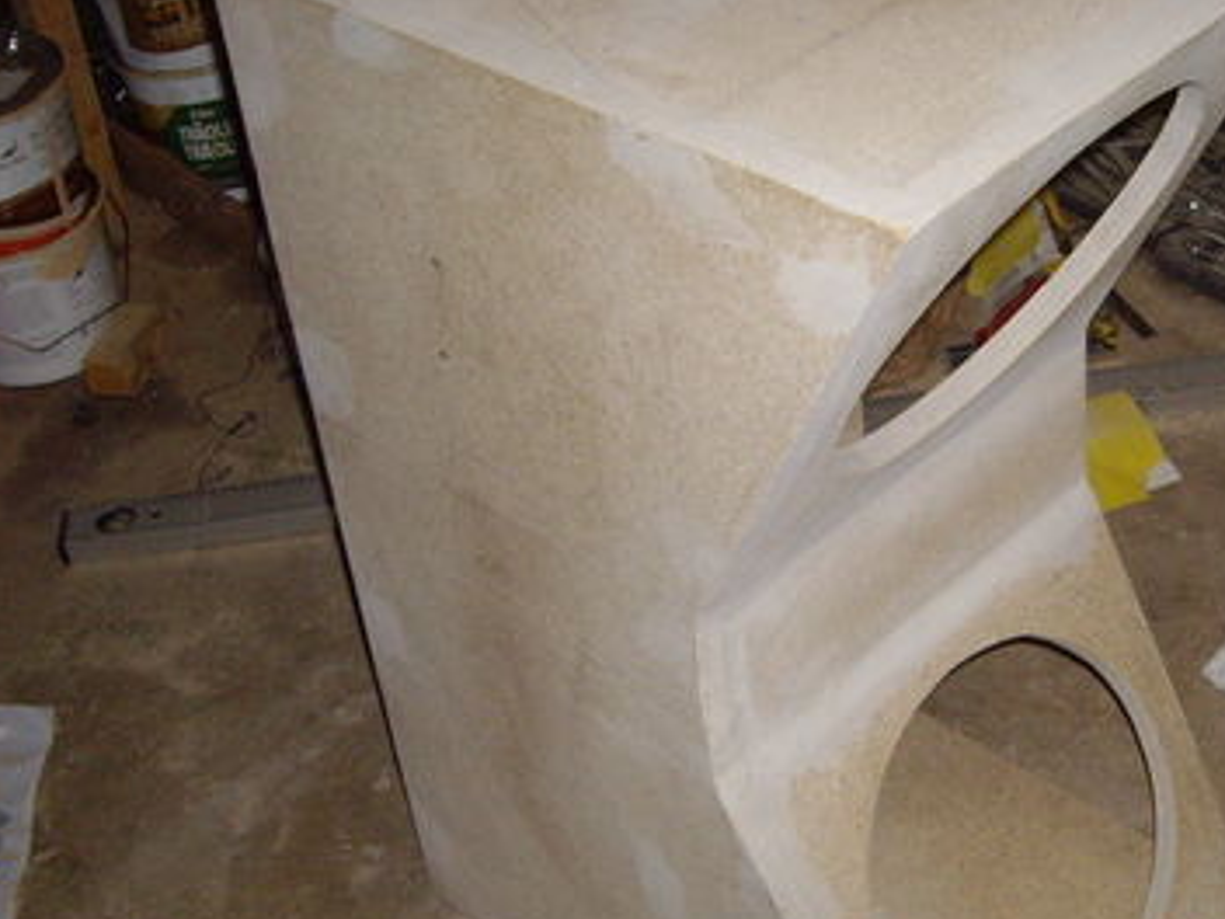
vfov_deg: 21.3
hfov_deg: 27.9
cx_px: 853
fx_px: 2442
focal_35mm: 69
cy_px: 522
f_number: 2.7
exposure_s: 1/40
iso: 200
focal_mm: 6.2
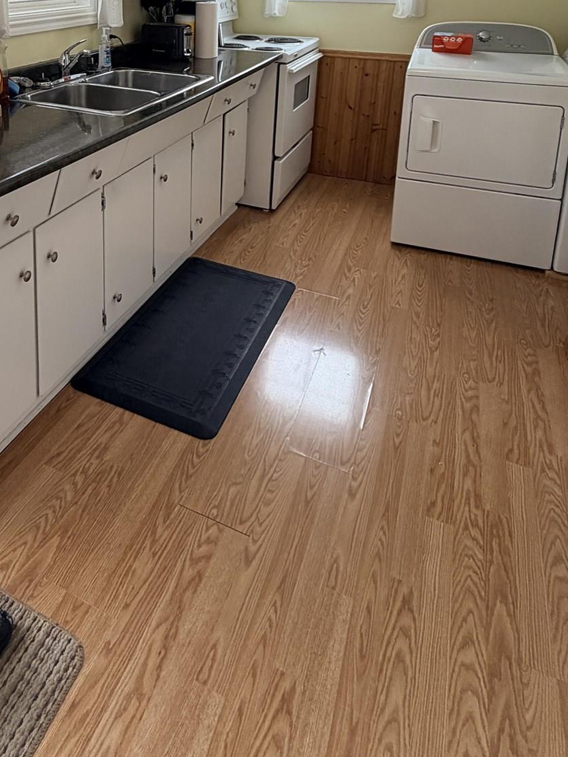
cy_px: 99
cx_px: 125
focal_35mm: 29
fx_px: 634
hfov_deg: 46.1
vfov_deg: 54.9
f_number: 2.2
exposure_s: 1/121
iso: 125
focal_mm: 2.22
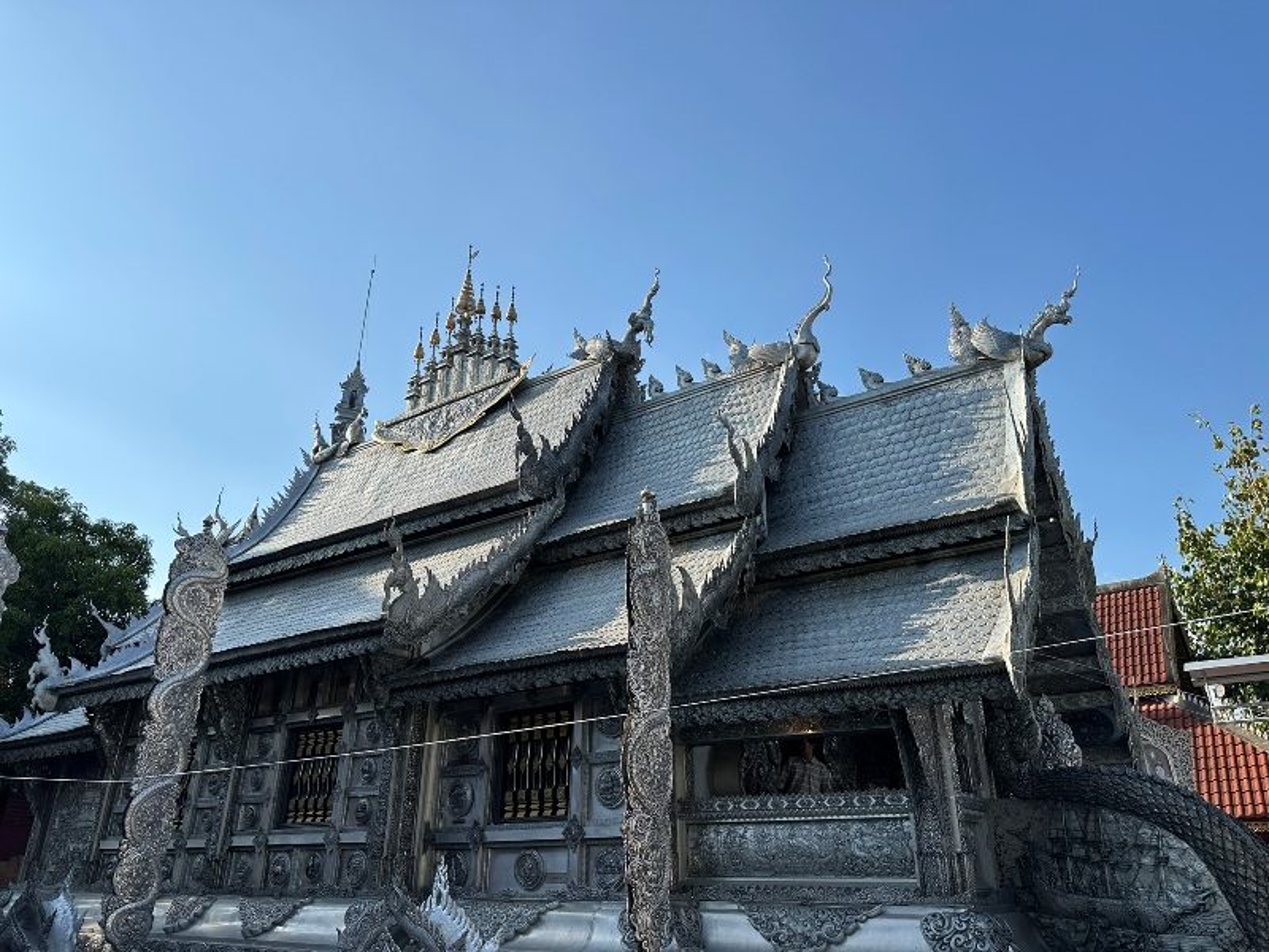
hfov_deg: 71.6
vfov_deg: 56.8
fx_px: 880
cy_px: 476
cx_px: 634
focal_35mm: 24
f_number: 1.78
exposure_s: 1/4545
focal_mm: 6.86
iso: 80
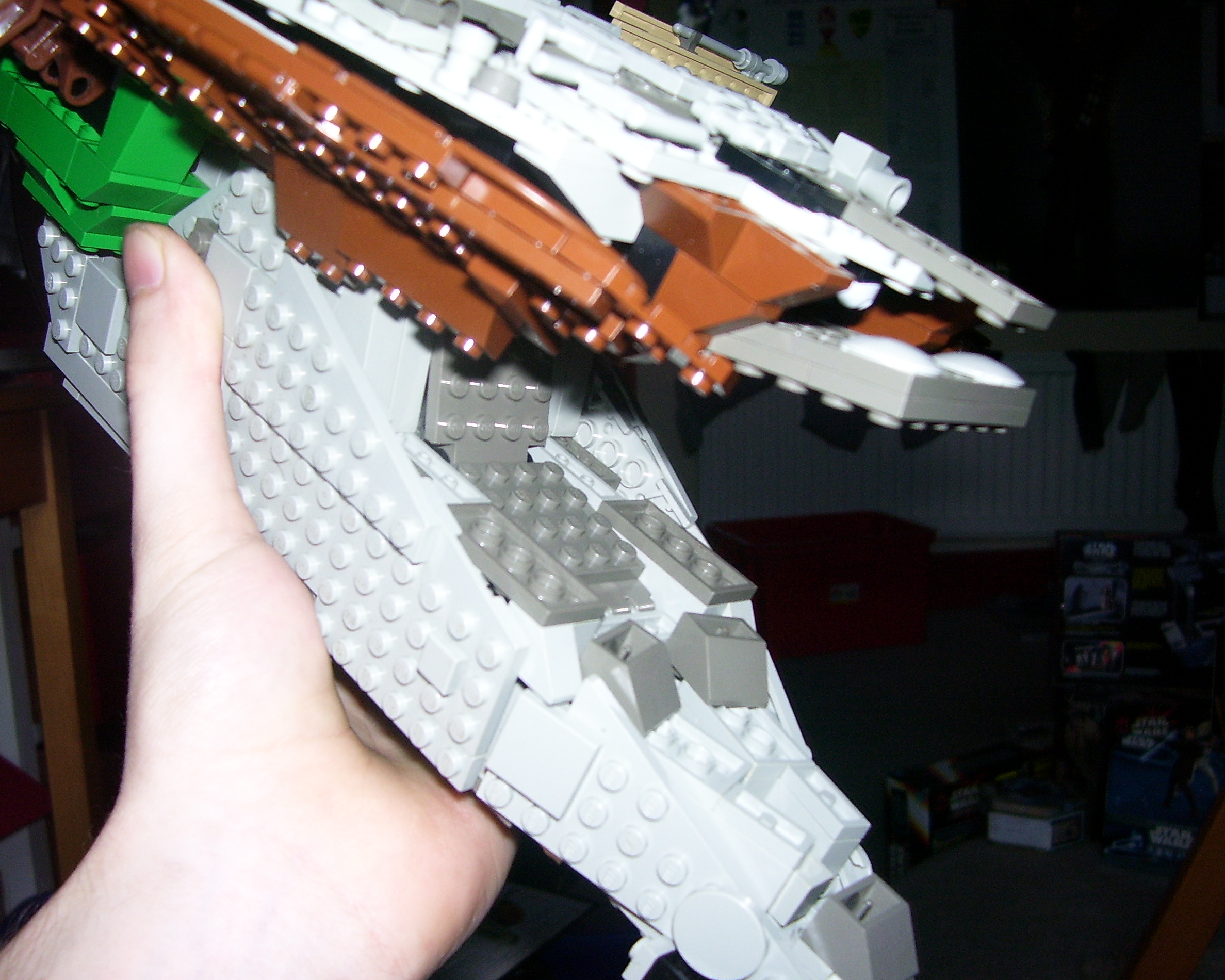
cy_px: 492
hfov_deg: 50.2
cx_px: 565
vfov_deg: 41.2
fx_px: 1305
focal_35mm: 36
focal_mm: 5.6
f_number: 2.7
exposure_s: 1/60
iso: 125
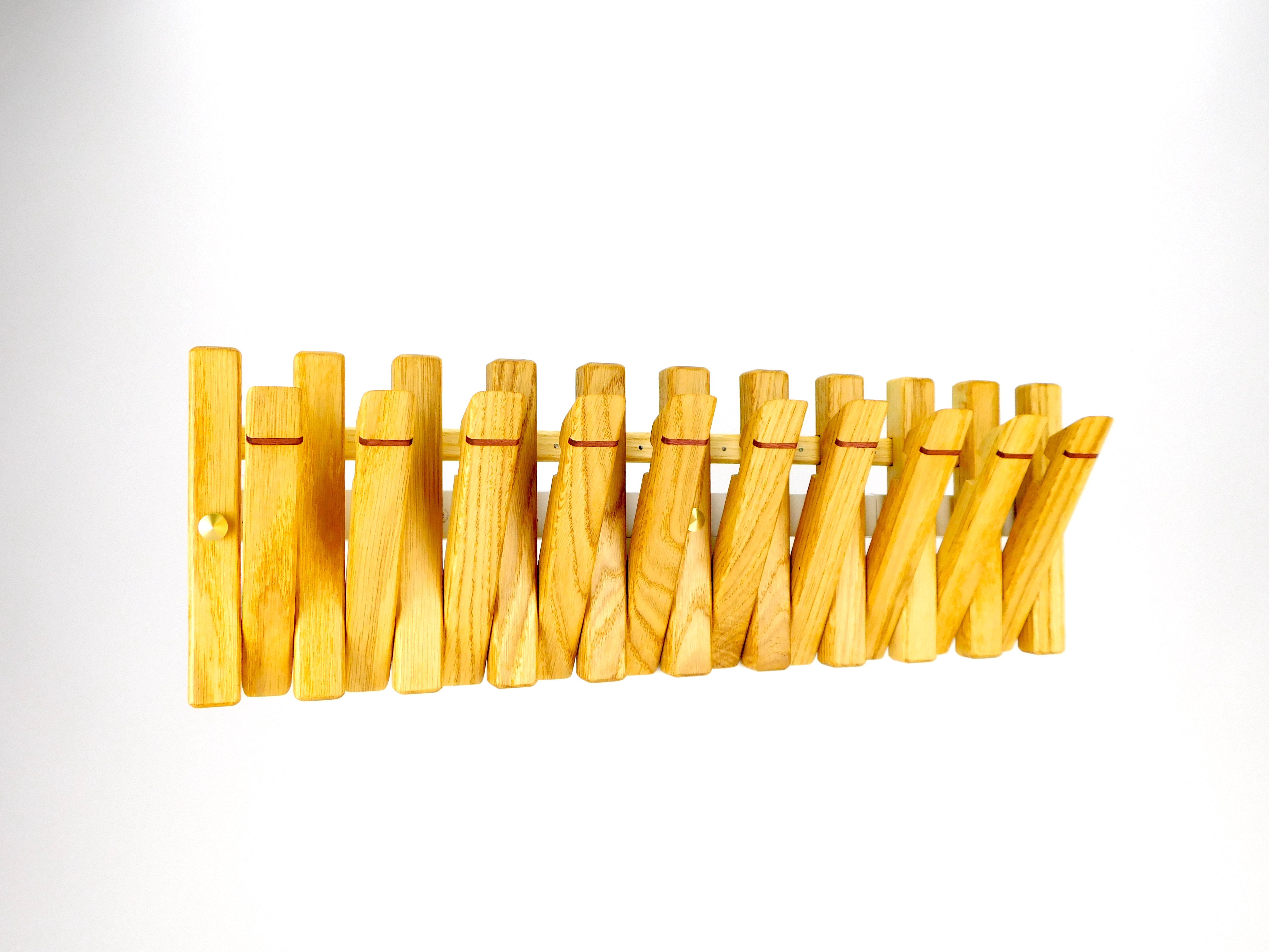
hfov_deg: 60.0
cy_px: 476
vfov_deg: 46.8
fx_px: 1100
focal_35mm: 30
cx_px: 634
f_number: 3.2
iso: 125
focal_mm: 5.3
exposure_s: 1/320
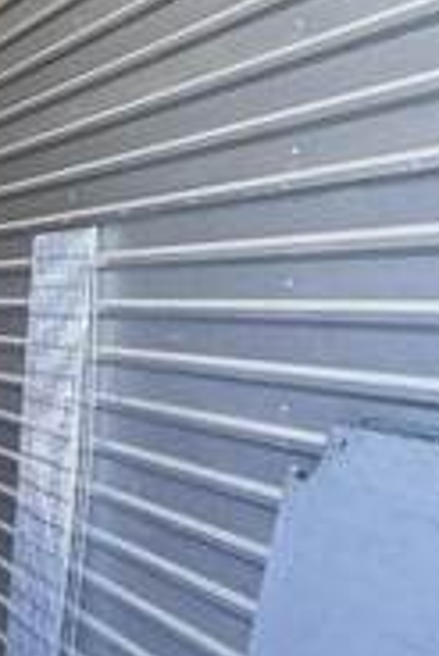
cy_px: 439
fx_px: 1387
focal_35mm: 76
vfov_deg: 26.5
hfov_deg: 14.4
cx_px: -478
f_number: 2.2
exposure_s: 1/120
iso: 100
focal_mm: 2.22
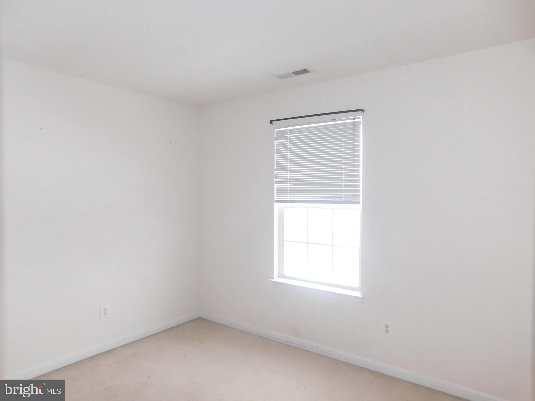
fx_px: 355
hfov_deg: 73.9
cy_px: 200
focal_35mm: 23
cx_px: 268
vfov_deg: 58.9
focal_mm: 4
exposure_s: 1/30
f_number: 3
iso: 200
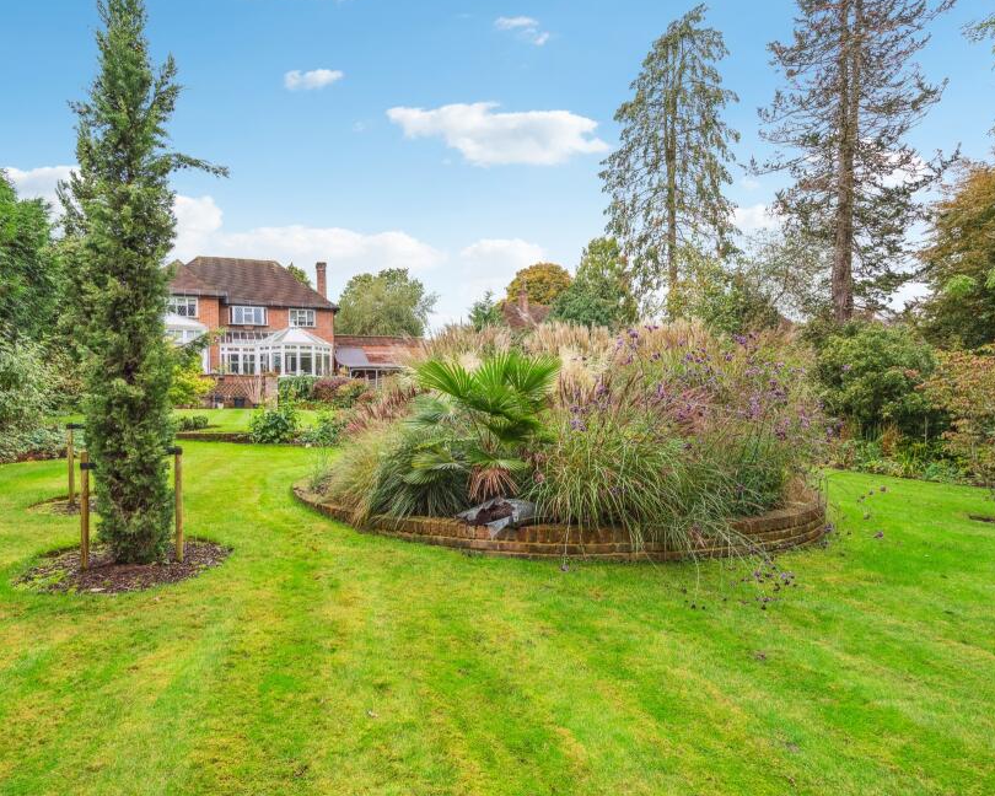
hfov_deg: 82.8
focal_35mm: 19
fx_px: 560
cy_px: 392
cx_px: 431
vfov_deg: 70.8
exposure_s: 1/250
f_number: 6.3
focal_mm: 16
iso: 640
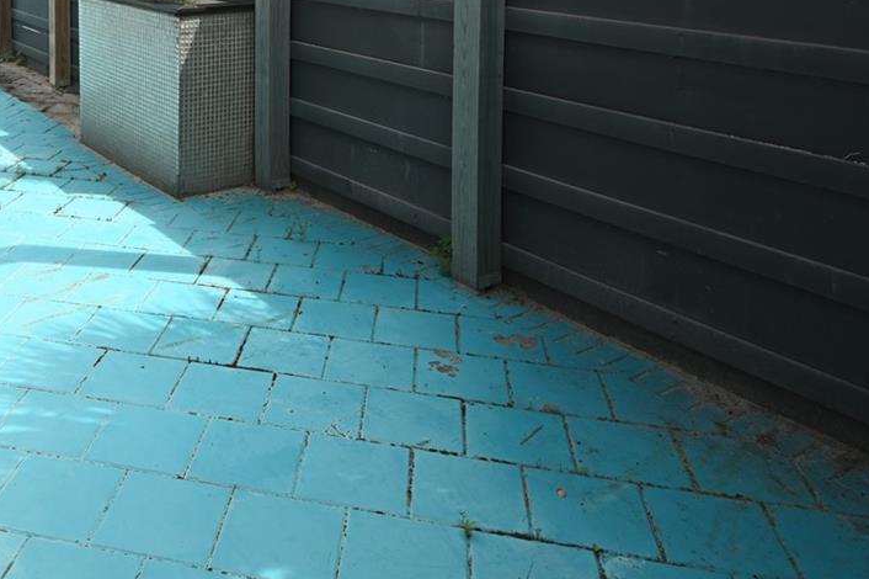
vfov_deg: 33.6
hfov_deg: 53.6
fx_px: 820
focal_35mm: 34
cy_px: -65
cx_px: 233
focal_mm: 10
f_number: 5.6
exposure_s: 1/125
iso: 100
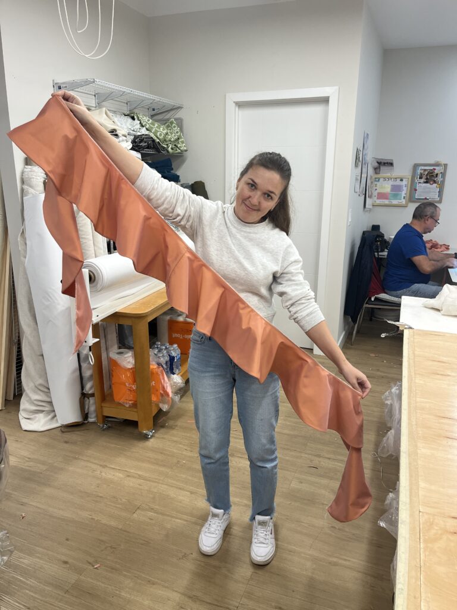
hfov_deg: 53.1
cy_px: 305
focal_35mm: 26
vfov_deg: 67.3
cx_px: 228
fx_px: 458
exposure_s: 1/120
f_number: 1.6
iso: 64
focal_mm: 5.1
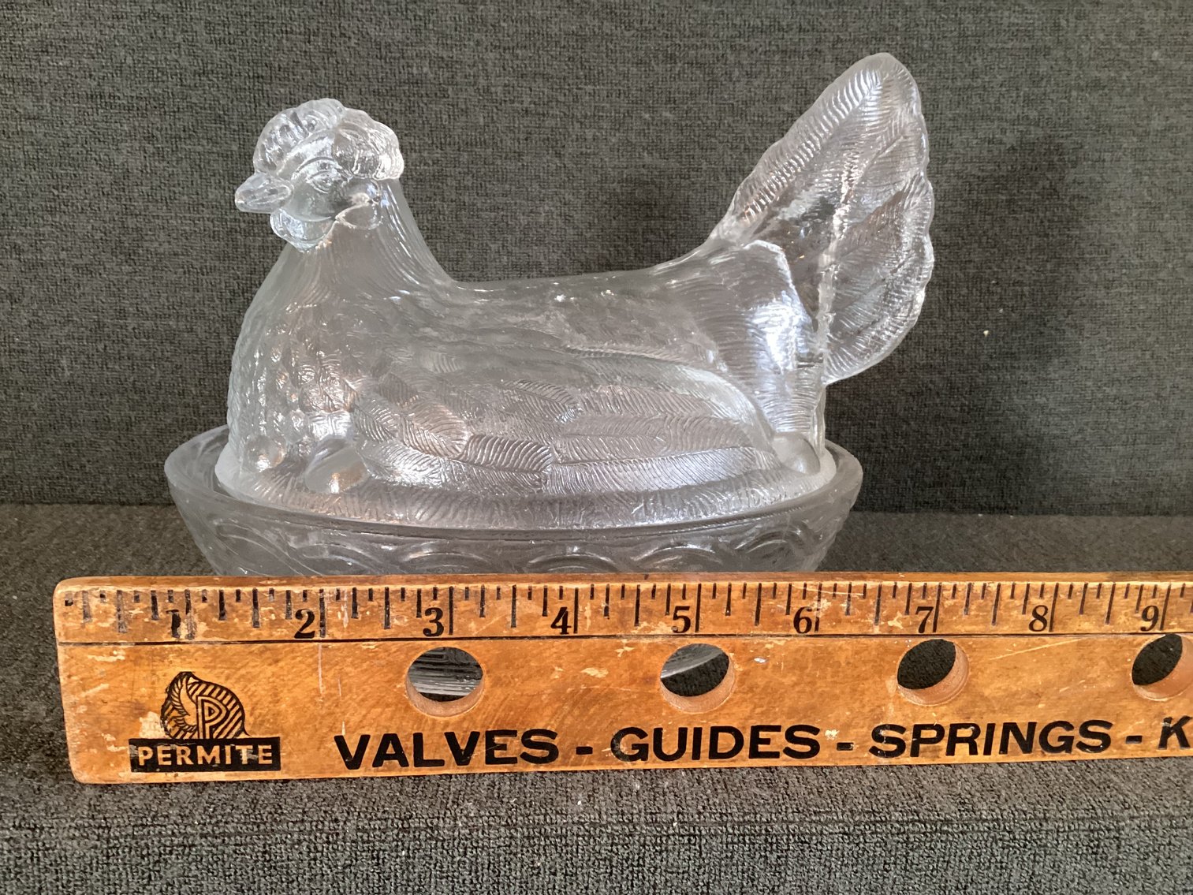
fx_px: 1068
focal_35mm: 31
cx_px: 596
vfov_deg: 45.4
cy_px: 448
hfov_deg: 58.3
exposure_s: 1/40
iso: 250
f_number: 2.4
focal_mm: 3.3
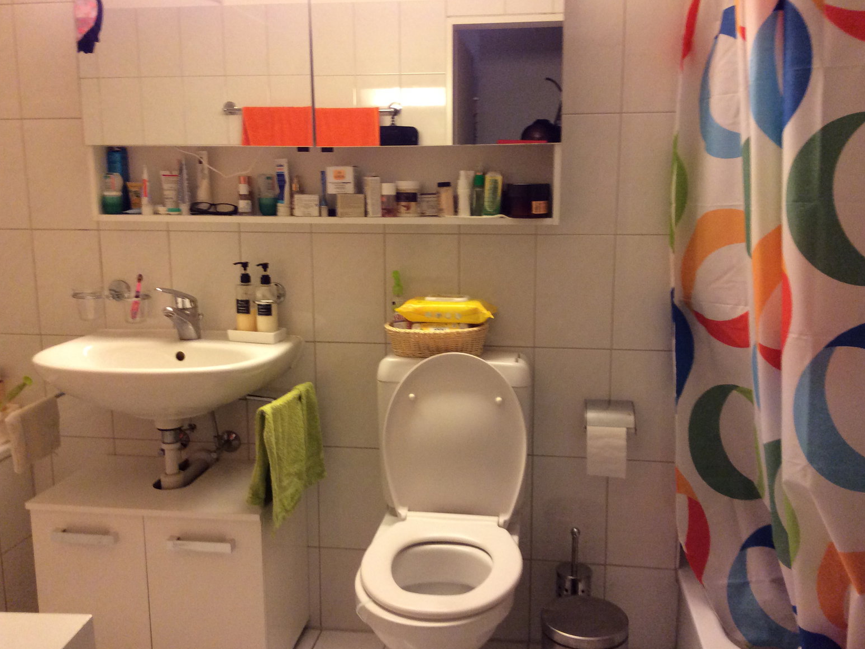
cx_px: 438
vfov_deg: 42.9
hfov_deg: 55.3
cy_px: 333
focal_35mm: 33
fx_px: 825
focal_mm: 3.3
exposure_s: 1/25
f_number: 2.4
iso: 125
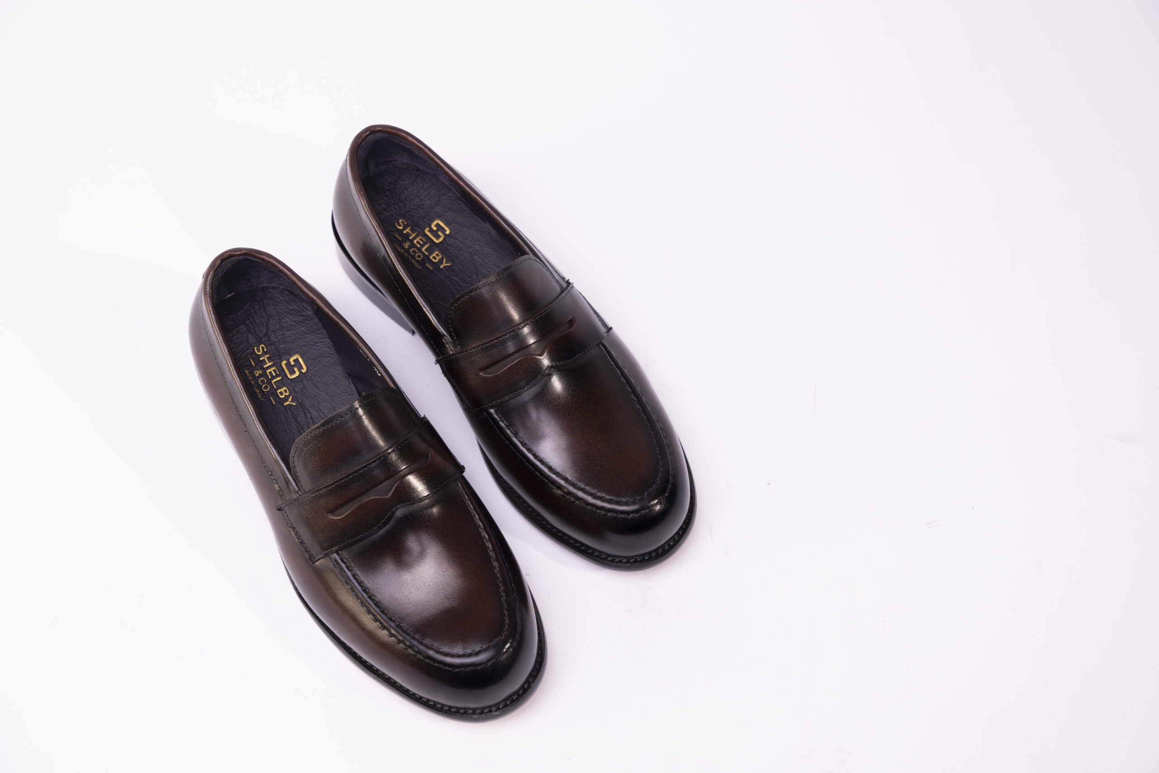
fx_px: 1932
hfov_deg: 33.4
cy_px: 386
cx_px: 580
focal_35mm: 60
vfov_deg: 22.6
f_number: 5
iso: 100
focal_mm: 60
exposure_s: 1/100
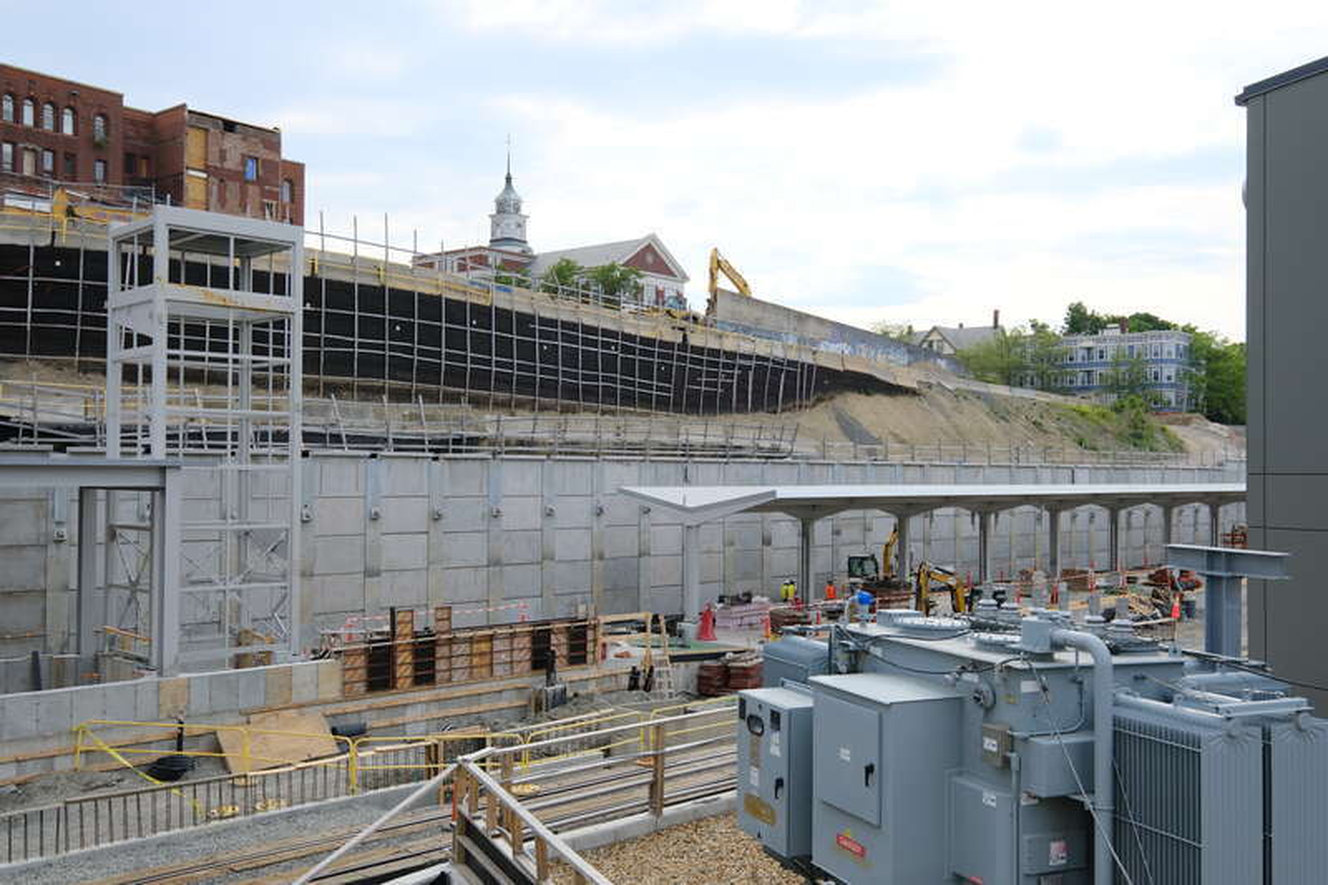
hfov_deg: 55.8
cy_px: 442
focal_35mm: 34
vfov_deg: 38.9
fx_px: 1254
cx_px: 664
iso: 320
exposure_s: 1/300
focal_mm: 22.9
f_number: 8
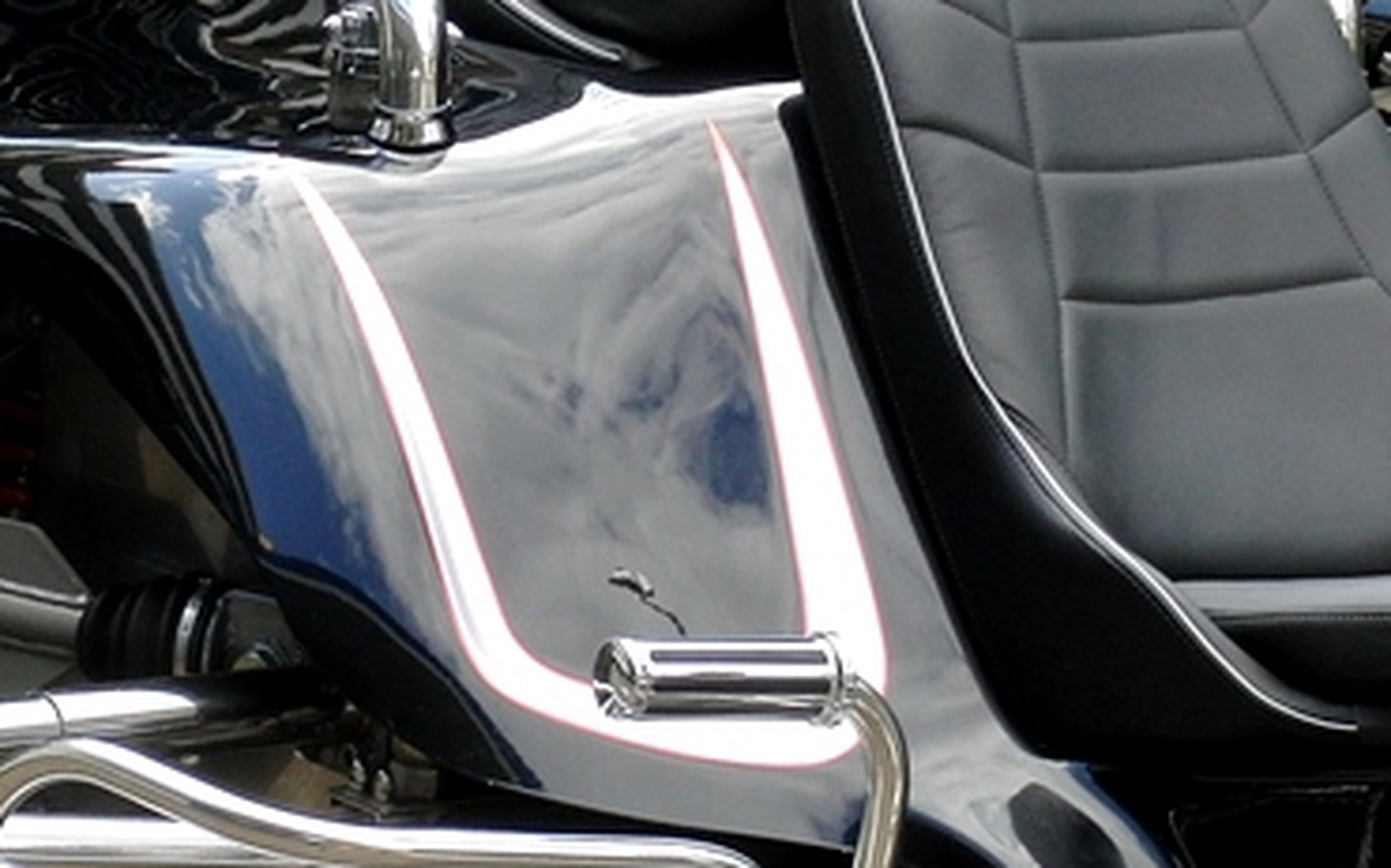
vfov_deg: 5.0
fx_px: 9891
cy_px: 314
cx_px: 534
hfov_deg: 8.0
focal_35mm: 261
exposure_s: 1/160
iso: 100
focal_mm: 16.87
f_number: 4.2
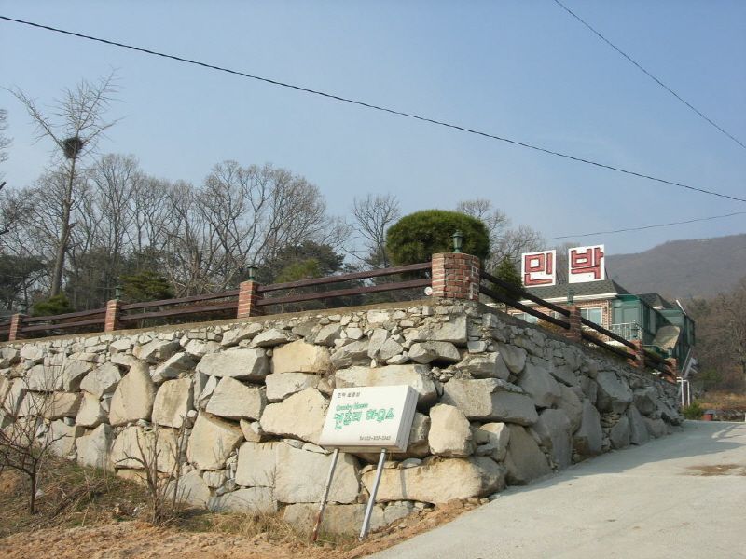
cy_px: 280
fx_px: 819
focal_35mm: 38
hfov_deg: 49.0
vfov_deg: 37.7
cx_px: 373
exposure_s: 1/500
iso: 64
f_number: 4.8
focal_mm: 7.8
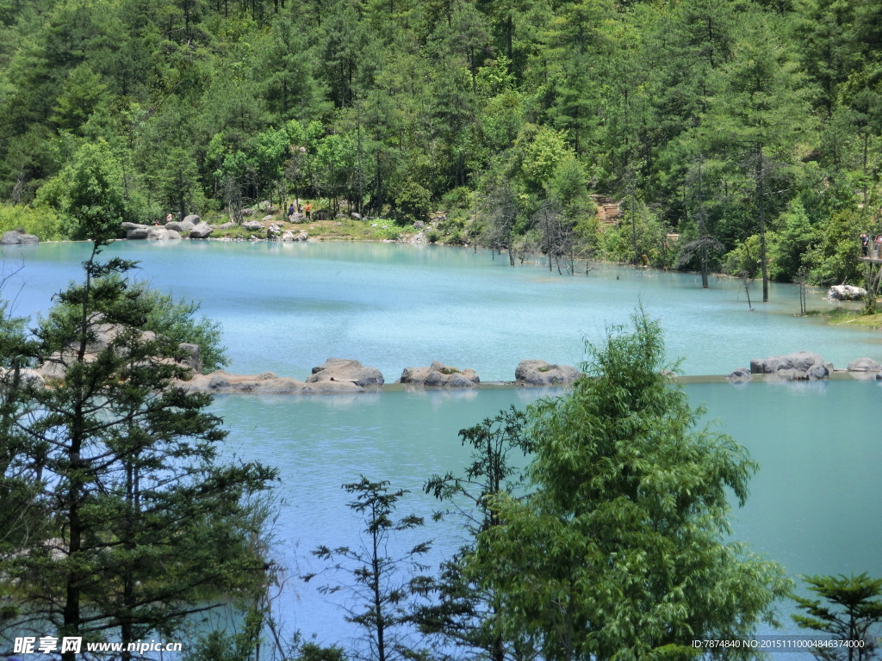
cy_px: 330
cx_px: 441
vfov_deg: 7.4
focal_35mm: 200
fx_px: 5096
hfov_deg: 9.9
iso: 80
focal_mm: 35.34
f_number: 5.8
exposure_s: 1/250
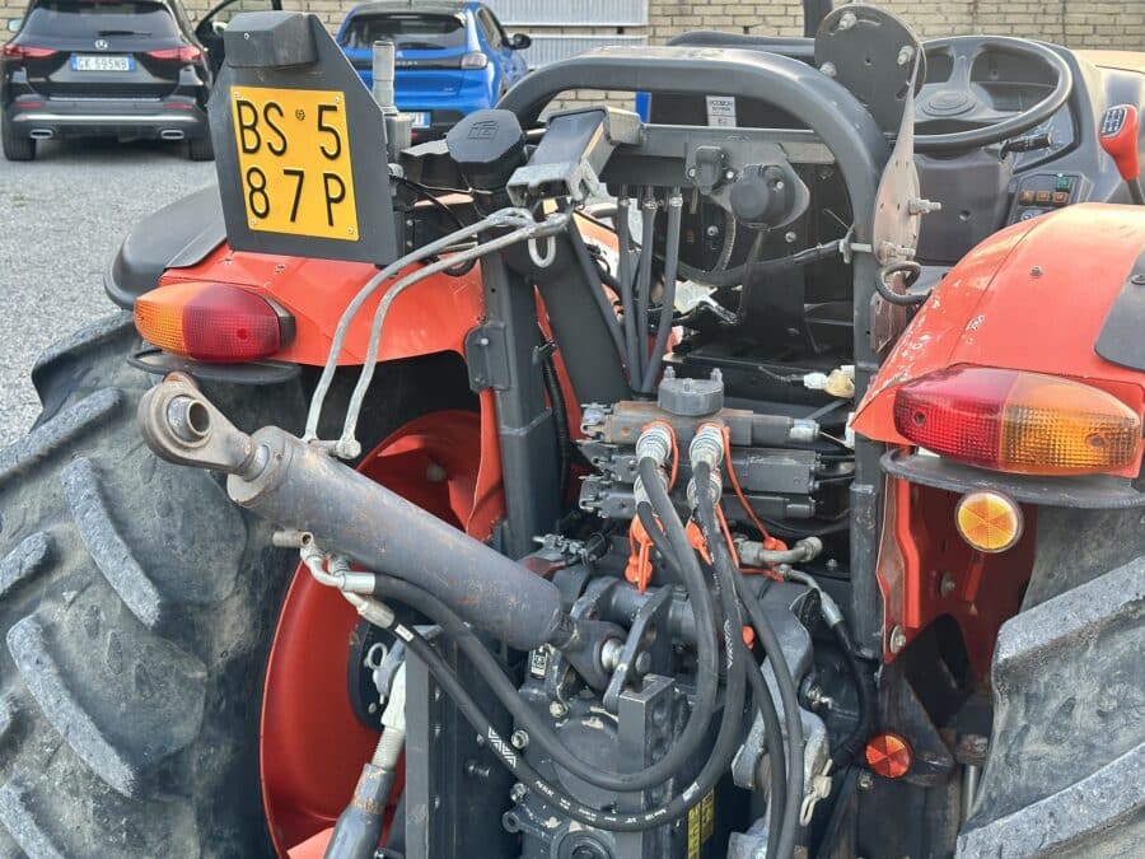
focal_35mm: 48
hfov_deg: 39.7
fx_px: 1588
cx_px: 572
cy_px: 430
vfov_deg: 30.3
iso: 125
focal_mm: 6.86
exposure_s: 1/60
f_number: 1.78
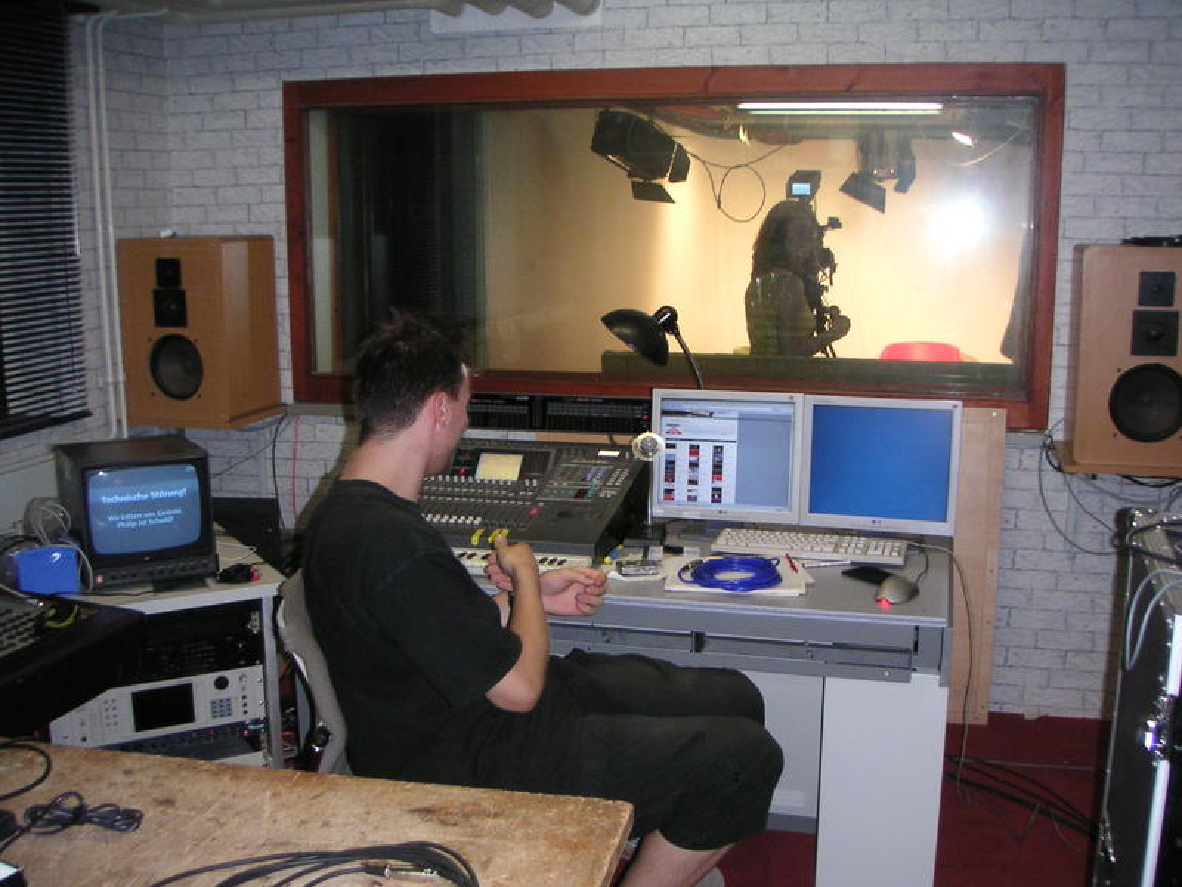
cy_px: 444
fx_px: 1263
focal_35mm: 37
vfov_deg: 38.7
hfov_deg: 50.1
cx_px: 591
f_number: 2.8
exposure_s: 1/45
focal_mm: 5.7
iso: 160
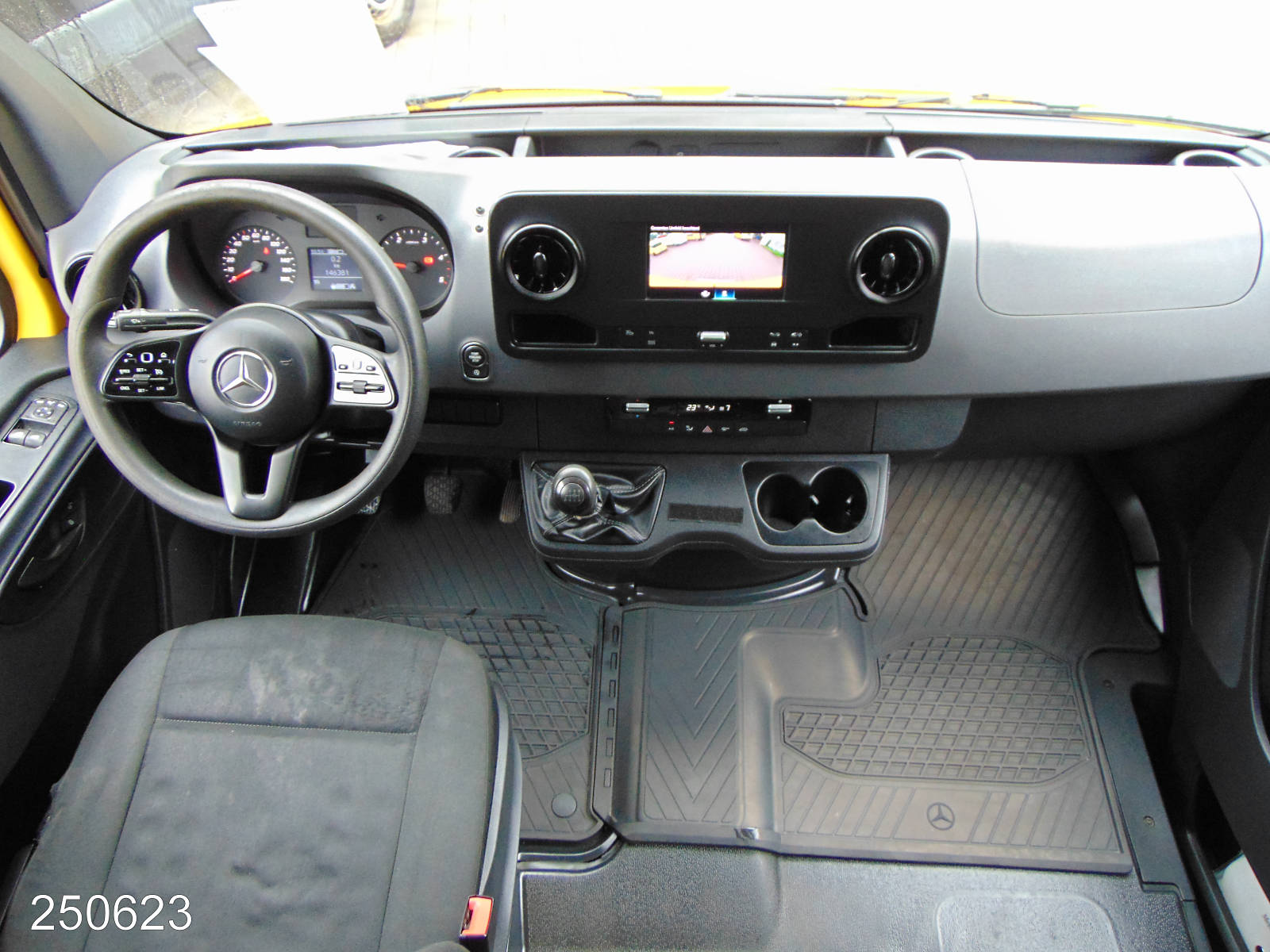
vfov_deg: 54.9
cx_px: 635
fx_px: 917
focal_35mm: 25
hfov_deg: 69.4
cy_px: 476
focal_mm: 4.5
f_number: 3
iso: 320
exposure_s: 1/30
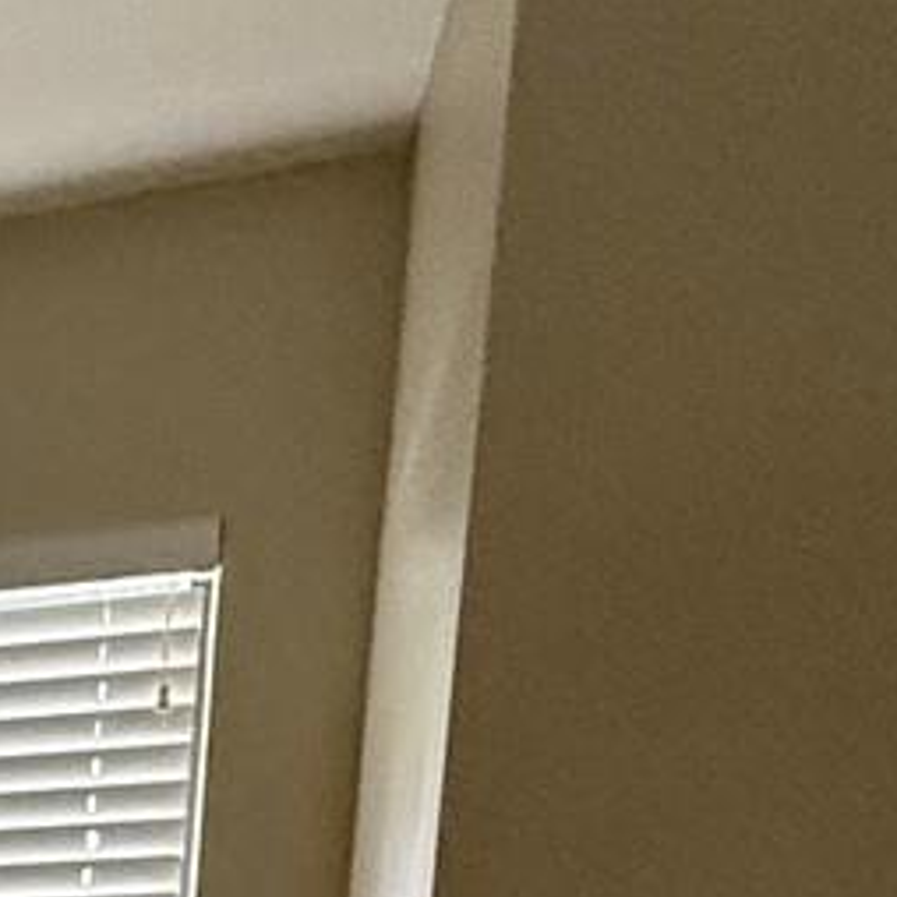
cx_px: -978
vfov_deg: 18.5
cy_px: 1490
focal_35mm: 78
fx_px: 2287
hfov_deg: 16.2
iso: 400
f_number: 2.2
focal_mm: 2.22
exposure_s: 1/60
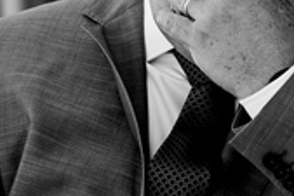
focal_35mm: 603
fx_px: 4929
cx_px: -437
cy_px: -382
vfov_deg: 2.3
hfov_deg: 3.4
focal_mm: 85
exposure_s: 1/400
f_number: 2.8
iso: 100
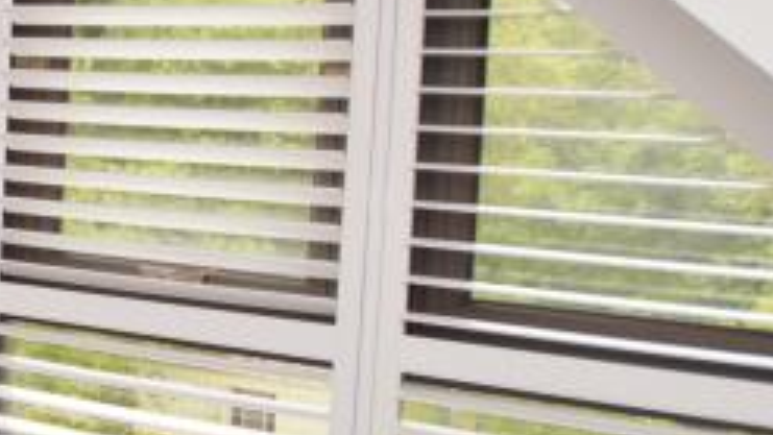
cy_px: 114
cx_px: -776
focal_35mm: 65
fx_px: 1332
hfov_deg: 19.1
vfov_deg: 18.4
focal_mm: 10
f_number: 4
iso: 400
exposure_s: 1/125
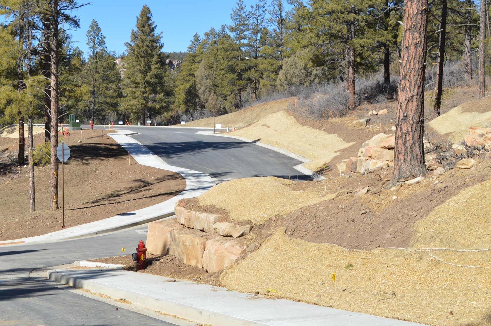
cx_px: 175
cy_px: 138
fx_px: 818
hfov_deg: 33.2
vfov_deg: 22.6
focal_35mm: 60
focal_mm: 24
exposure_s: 1/200
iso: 100
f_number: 7.1
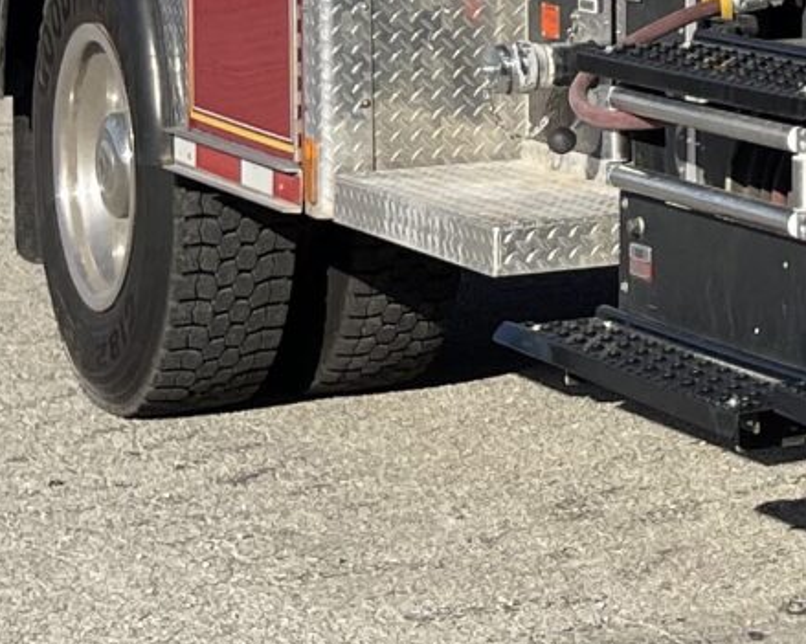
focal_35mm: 148
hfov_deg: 11.1
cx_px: 1898
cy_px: -194
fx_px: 3530
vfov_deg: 10.2
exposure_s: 1/3003
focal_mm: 5.1
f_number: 1.6
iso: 32
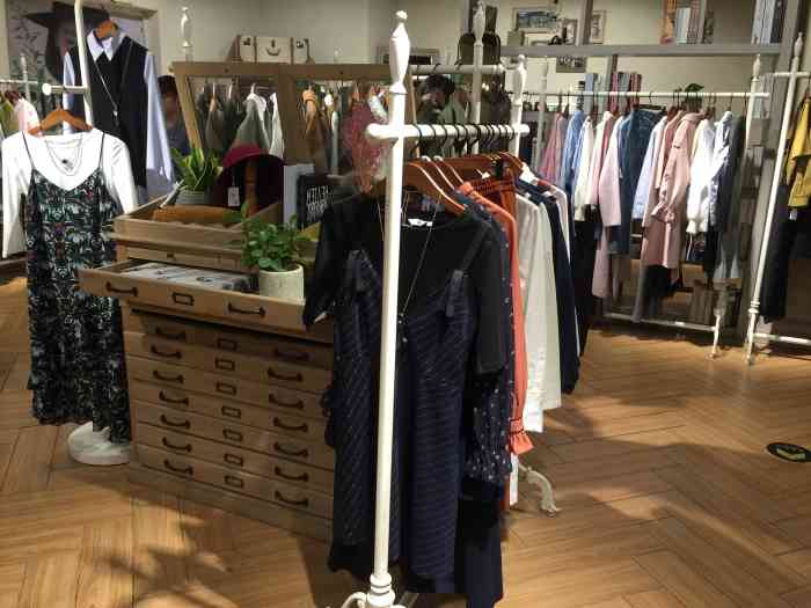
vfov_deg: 48.2
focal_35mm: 29
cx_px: 406
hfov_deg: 61.7
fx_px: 679
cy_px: 304
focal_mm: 4.15
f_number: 2.2
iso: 64
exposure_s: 1/33
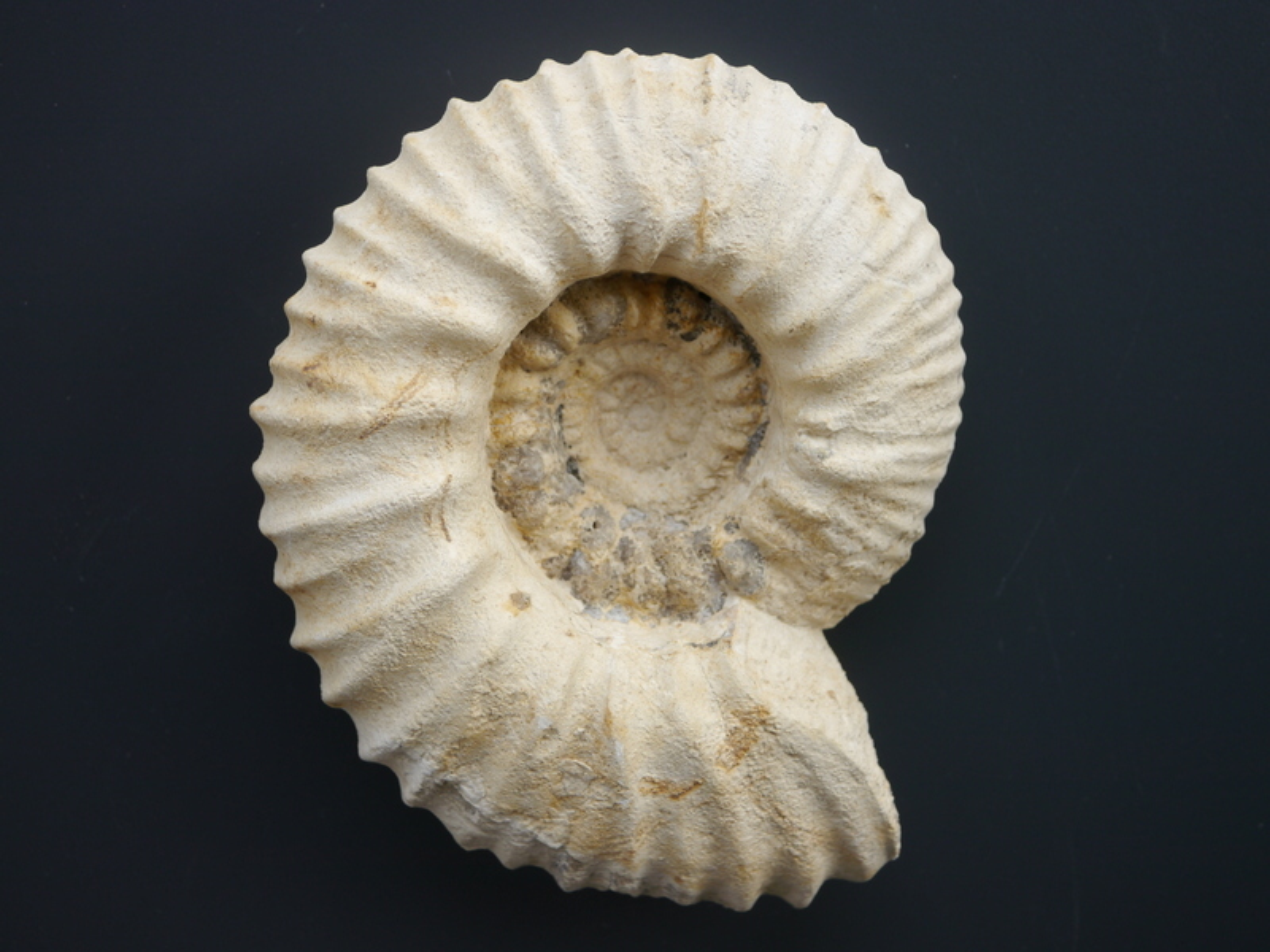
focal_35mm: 60
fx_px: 2201
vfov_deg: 24.4
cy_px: 476
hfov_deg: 32.2
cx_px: 635
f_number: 3.2
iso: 160
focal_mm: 30
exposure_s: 1/100
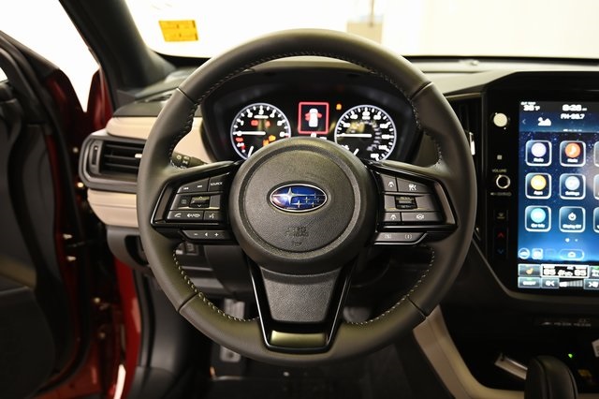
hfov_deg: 73.8
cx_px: 300
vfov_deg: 53.1
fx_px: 399
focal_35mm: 24
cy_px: 200
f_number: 4
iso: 1250
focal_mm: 24
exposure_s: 1/30
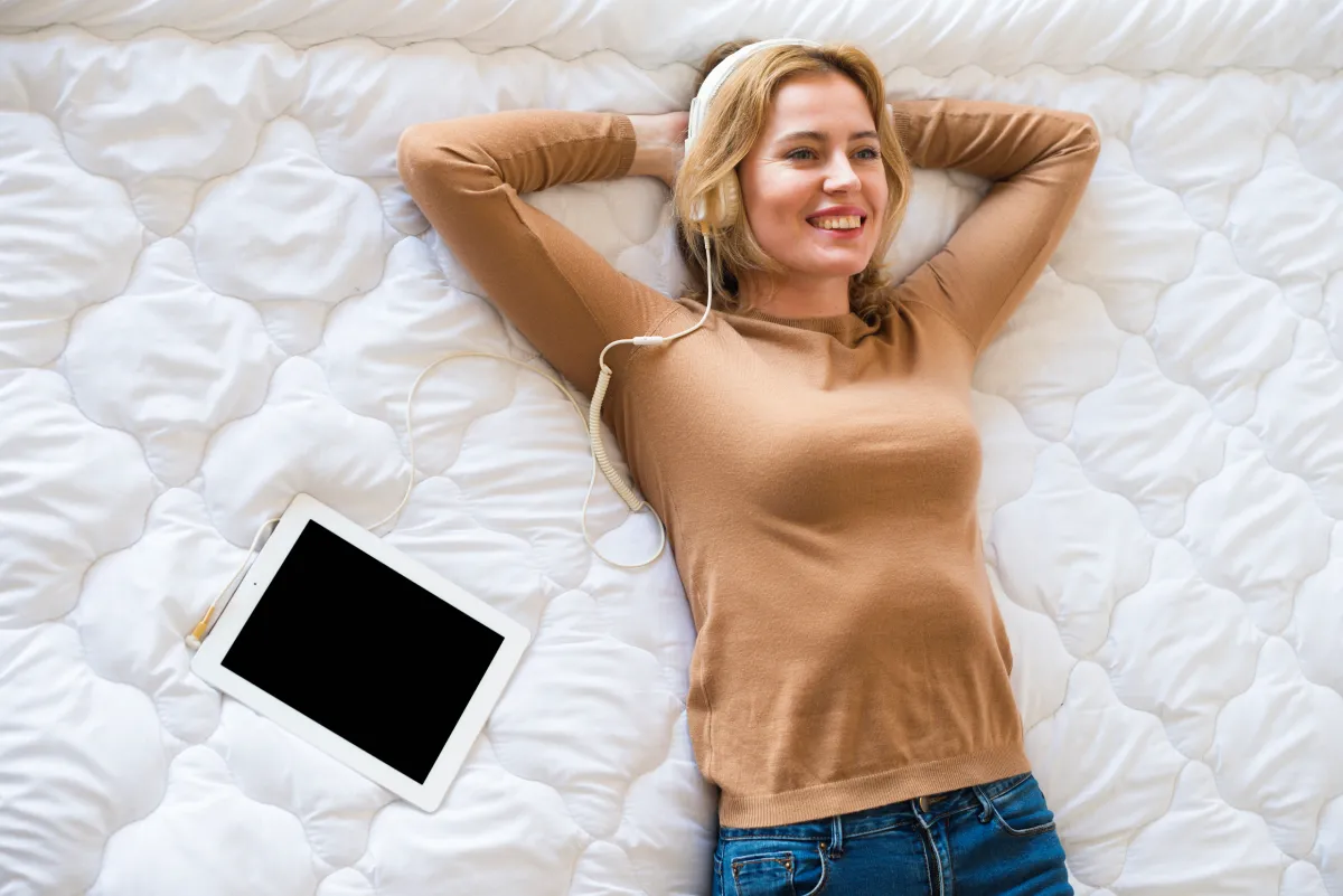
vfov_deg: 27.0
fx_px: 1866
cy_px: 448
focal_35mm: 50
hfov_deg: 39.6
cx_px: 672
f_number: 3.5
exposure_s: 1/160
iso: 400
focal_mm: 50
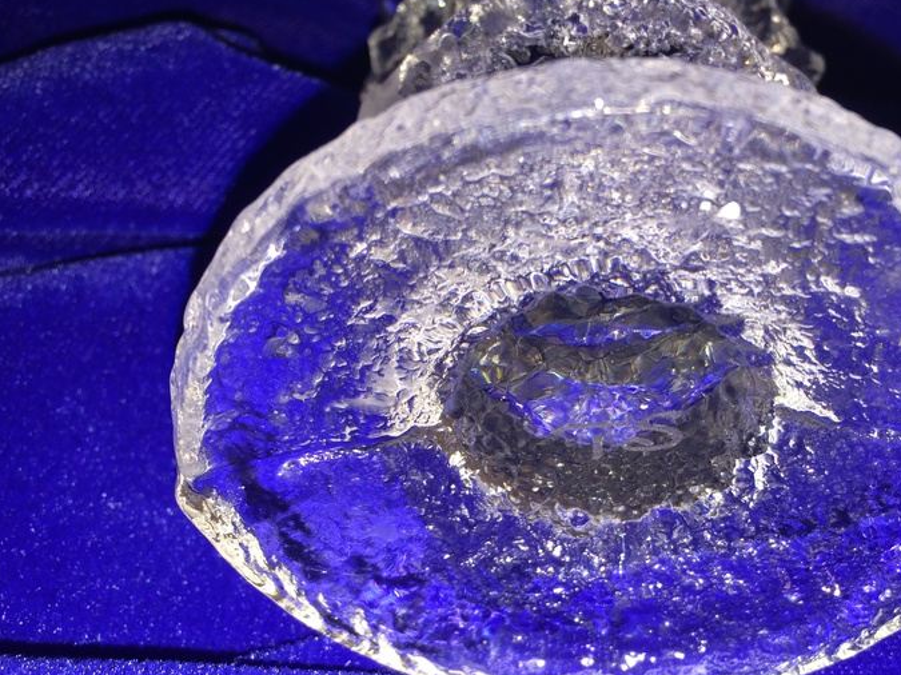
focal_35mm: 40
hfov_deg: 46.4
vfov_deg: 35.7
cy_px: 433
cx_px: 569
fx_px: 1041
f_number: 2.2
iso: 32
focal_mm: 4.12
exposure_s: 1/72
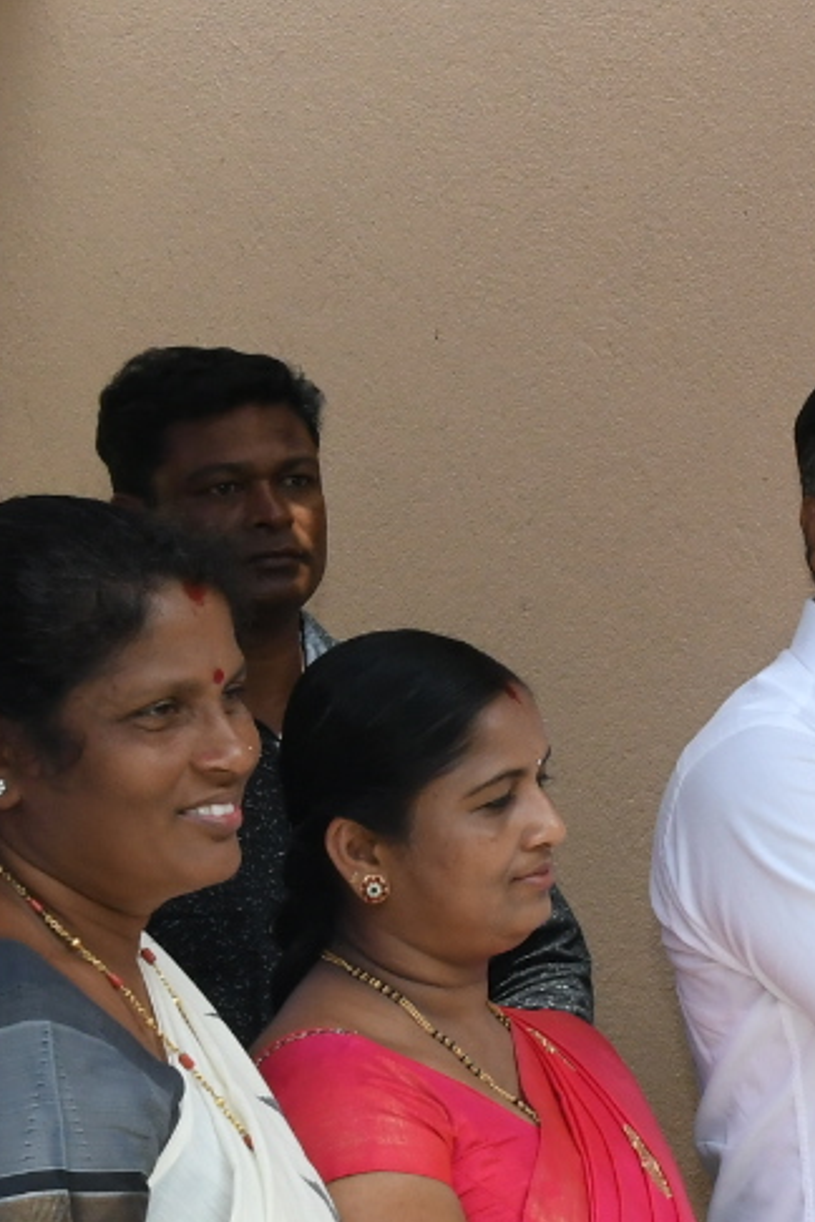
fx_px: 3735
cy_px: 749
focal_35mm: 110
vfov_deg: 18.6
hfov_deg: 12.0
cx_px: 1155
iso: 1000
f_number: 10
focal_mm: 22
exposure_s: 1/400
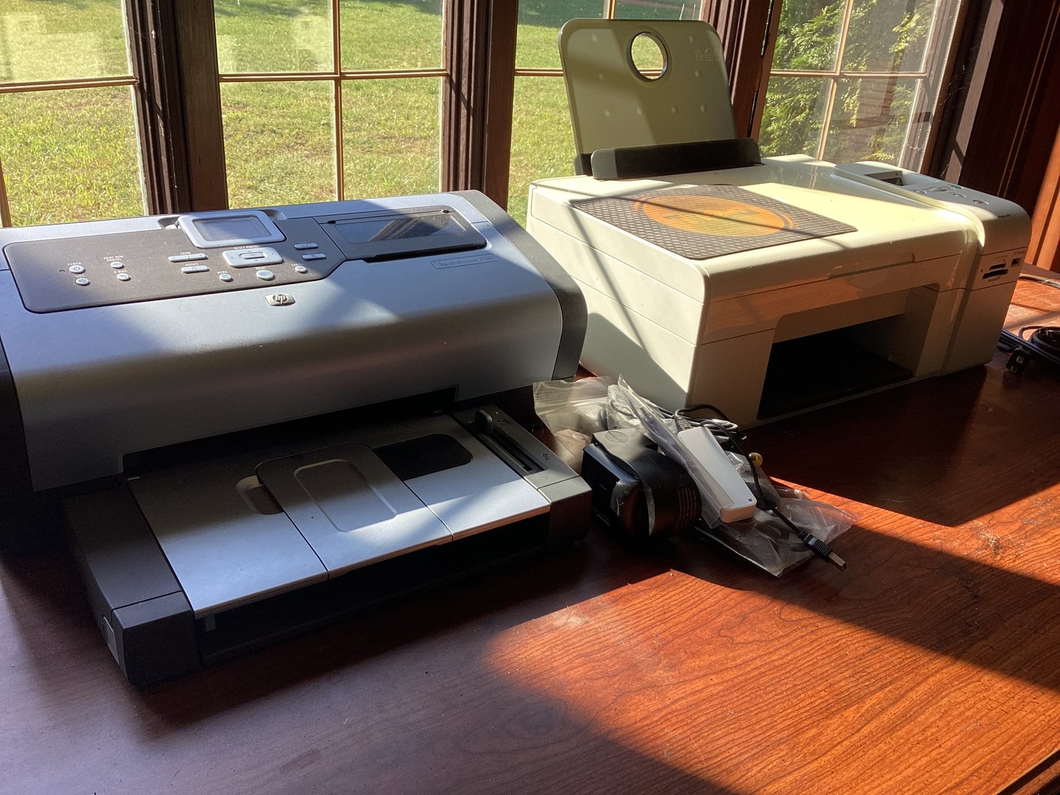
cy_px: 398
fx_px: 949
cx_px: 530
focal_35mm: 31
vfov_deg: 45.4
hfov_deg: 58.3
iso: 25
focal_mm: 3.3
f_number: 2.4
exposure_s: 1/122
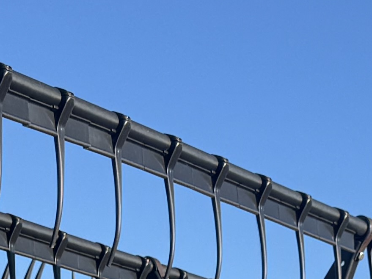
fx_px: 1676
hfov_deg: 12.6
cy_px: 519
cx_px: 57
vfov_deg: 9.1
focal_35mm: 156
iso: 80
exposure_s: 1/2415
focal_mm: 6.76
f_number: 1.78
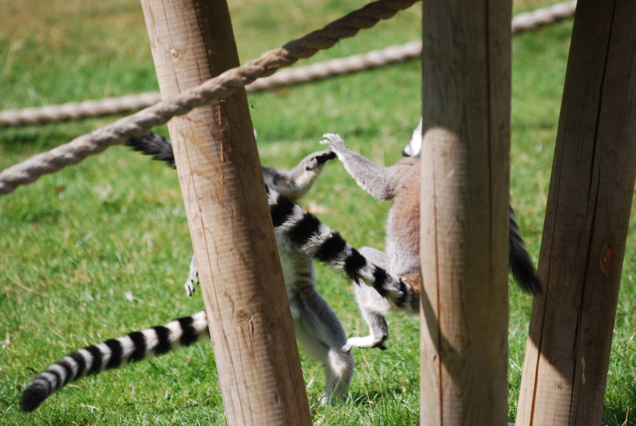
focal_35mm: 292
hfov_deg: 7.0
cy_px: 213
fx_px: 5174
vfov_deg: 4.7
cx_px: 318
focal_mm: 195
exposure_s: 1/1000
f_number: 5
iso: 200
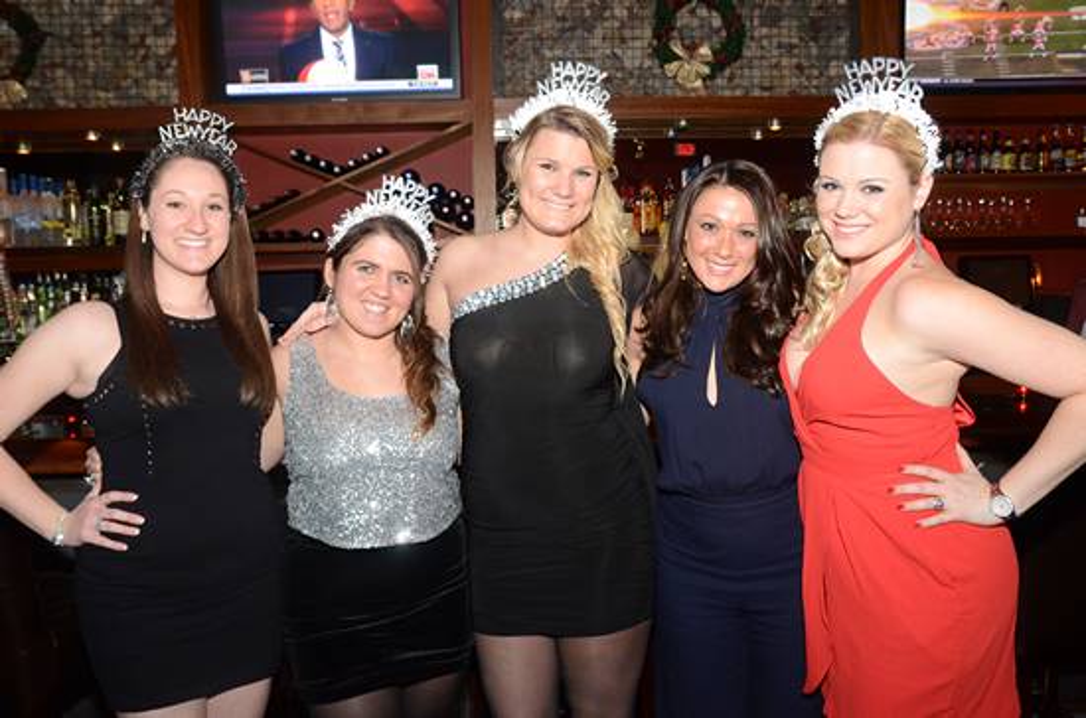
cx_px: 543
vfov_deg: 43.4
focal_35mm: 30
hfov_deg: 62.0
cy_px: 359
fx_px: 903
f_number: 4.5
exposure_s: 1/60
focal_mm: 20
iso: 1250
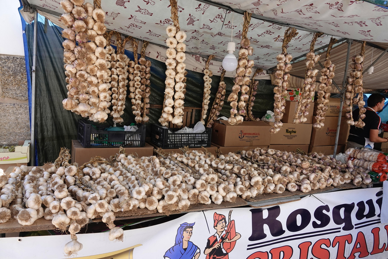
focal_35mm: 25
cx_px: 199
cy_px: 132
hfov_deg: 71.5
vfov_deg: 51.3
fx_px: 269
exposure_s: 1/100
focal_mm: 8.8
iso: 100
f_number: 4.5
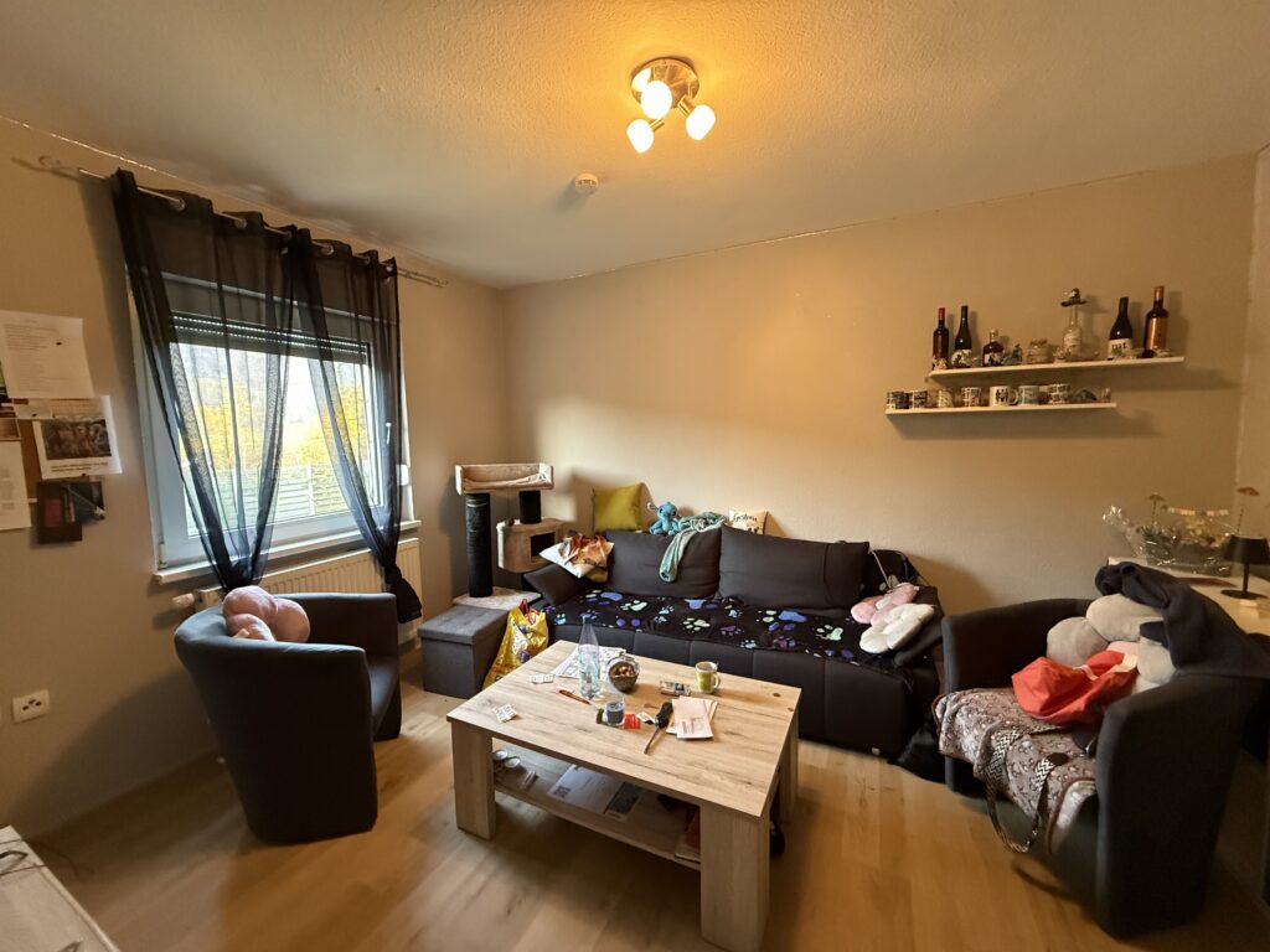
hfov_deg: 102.1
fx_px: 514
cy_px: 476
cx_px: 635
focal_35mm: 14
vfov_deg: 85.7
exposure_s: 1/50
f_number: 2.2
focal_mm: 2.22
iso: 640
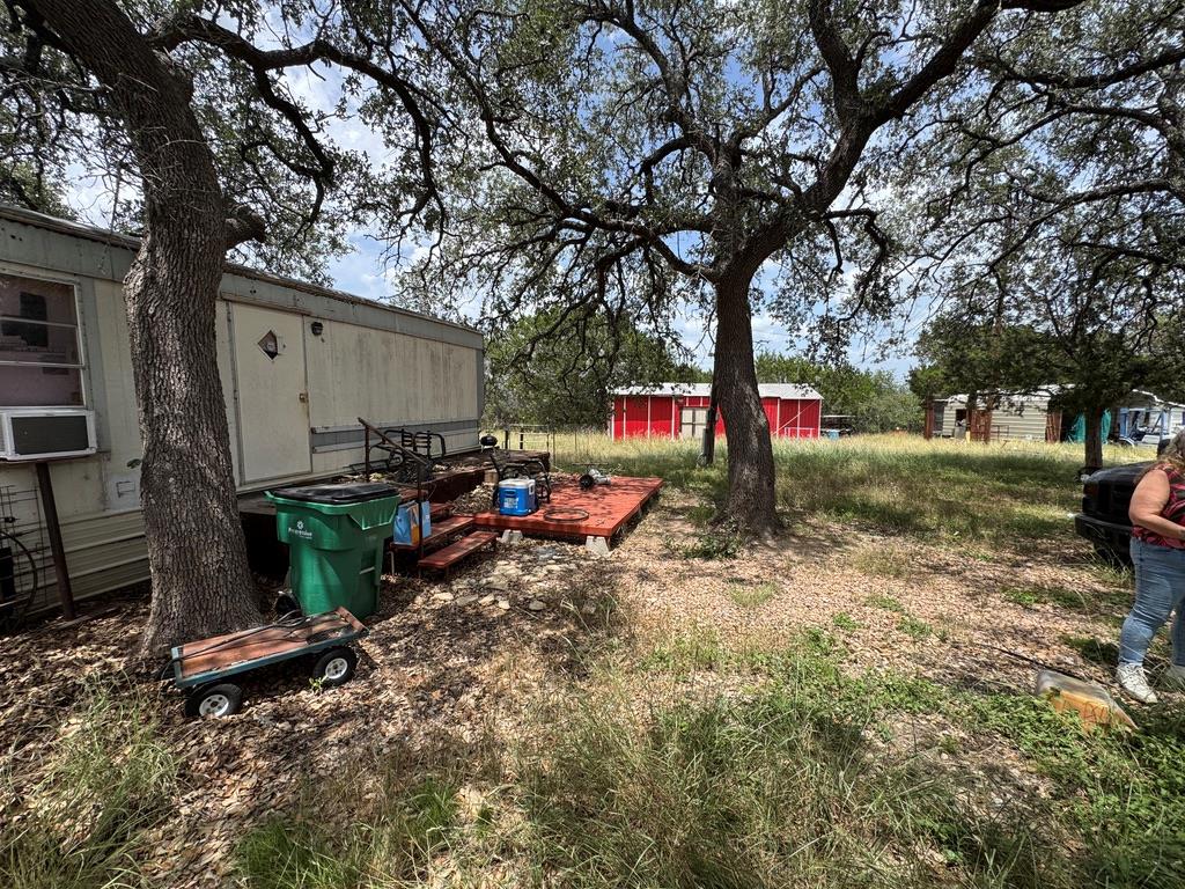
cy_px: 444
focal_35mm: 14
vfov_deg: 85.7
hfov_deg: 102.1
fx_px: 479
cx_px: 592
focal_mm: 2.22
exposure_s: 1/980
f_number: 2.2
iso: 50
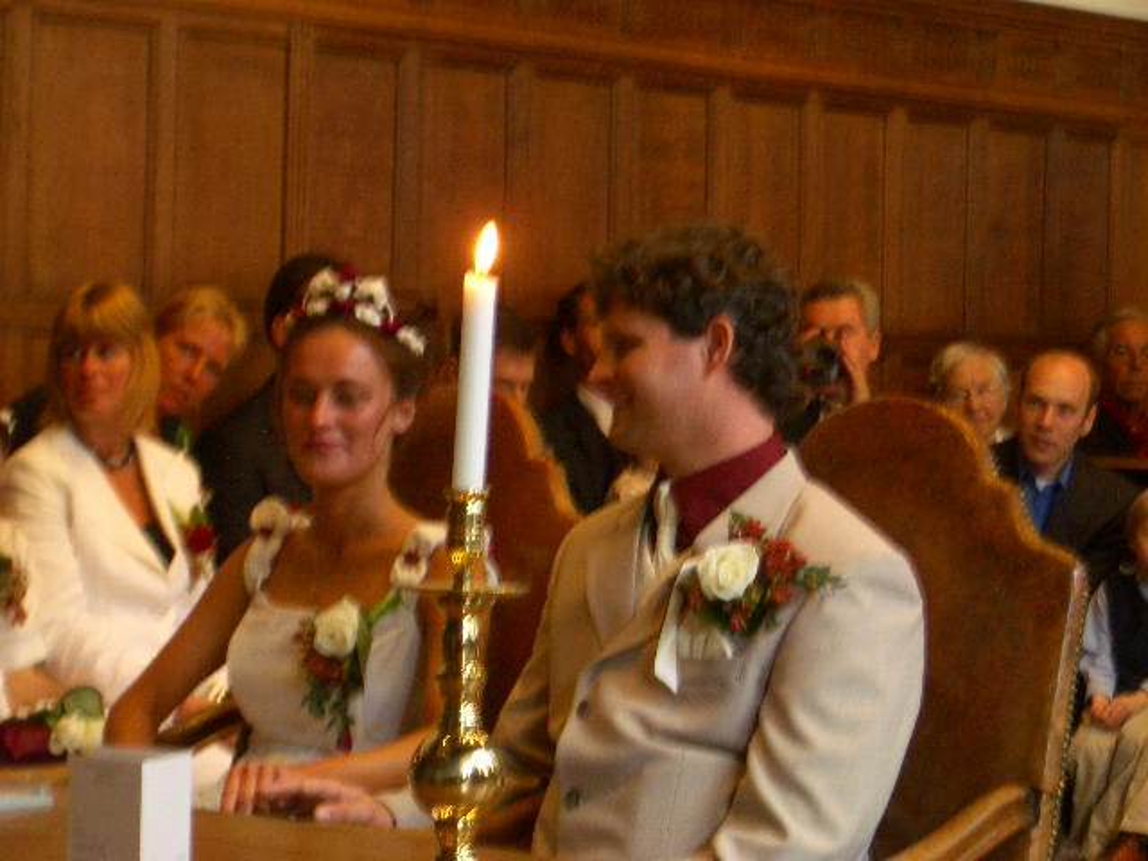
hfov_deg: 18.7
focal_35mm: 105
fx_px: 3482
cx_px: 574
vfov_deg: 14.1
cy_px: 430
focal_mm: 17.4
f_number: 4.8
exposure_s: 1/8
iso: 100
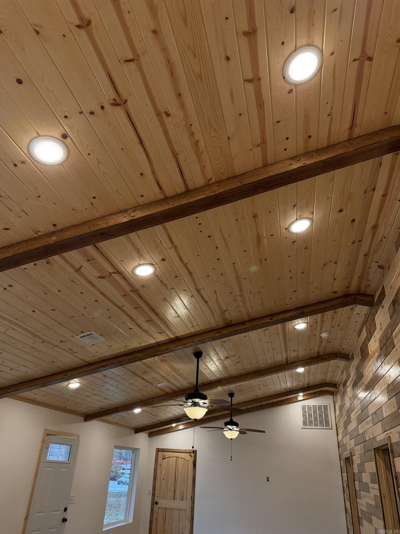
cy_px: 267
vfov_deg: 71.6
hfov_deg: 56.8
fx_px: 370
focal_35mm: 24
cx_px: 200
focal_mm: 6.76
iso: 200
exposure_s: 1/122
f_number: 1.78
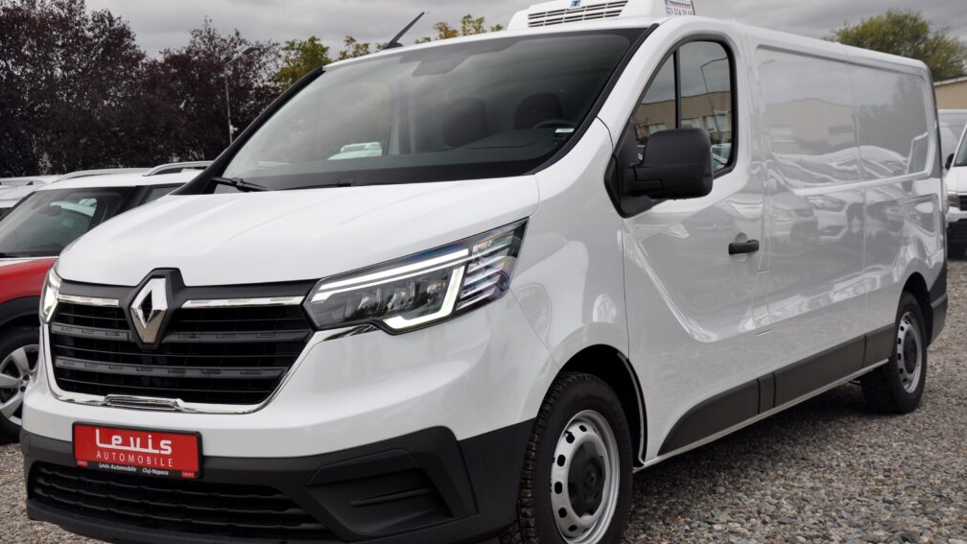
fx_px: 1308
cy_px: 271
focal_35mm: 51
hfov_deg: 40.6
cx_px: 490
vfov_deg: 23.5
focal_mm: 32
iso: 500
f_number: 5.6
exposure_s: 1/125
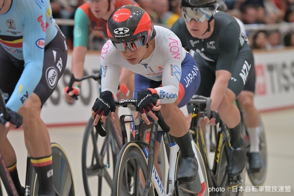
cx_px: 147
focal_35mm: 330
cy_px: 98
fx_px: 2694
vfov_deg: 4.2
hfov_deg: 6.2
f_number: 7.1
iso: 1000
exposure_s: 1/500
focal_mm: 330
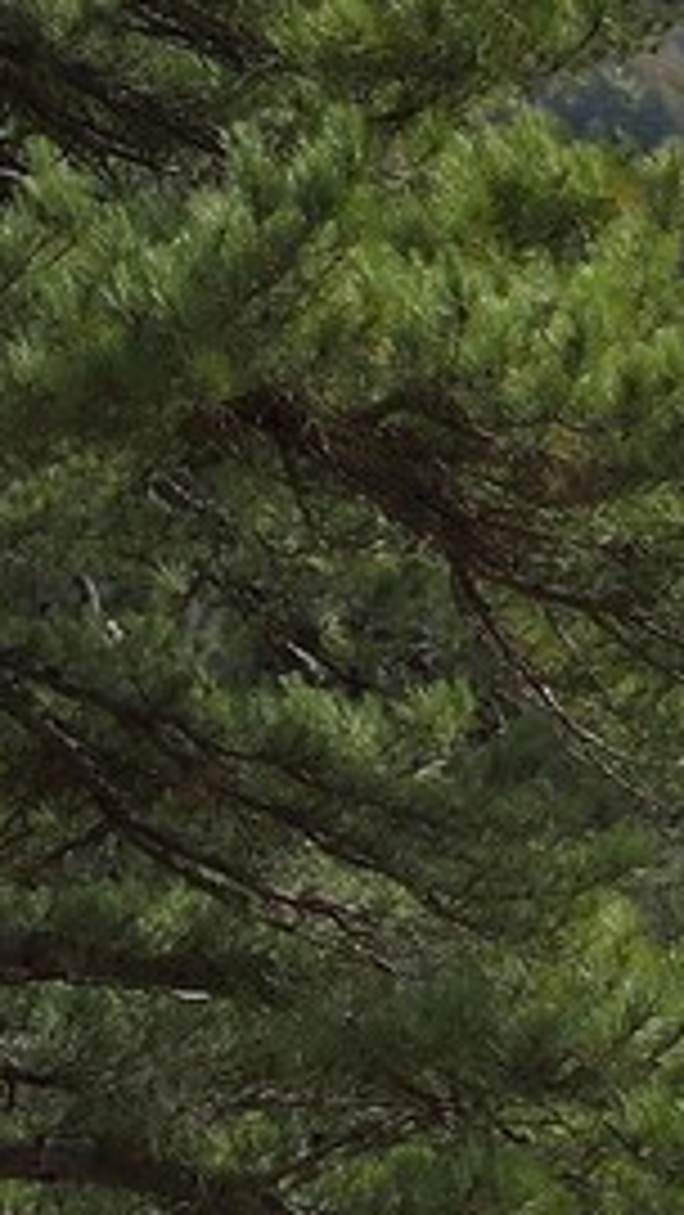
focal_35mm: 273
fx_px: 8797
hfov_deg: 4.4
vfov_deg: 7.3
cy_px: 3164
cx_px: 1582
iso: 200
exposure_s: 1/250
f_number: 11
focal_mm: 44
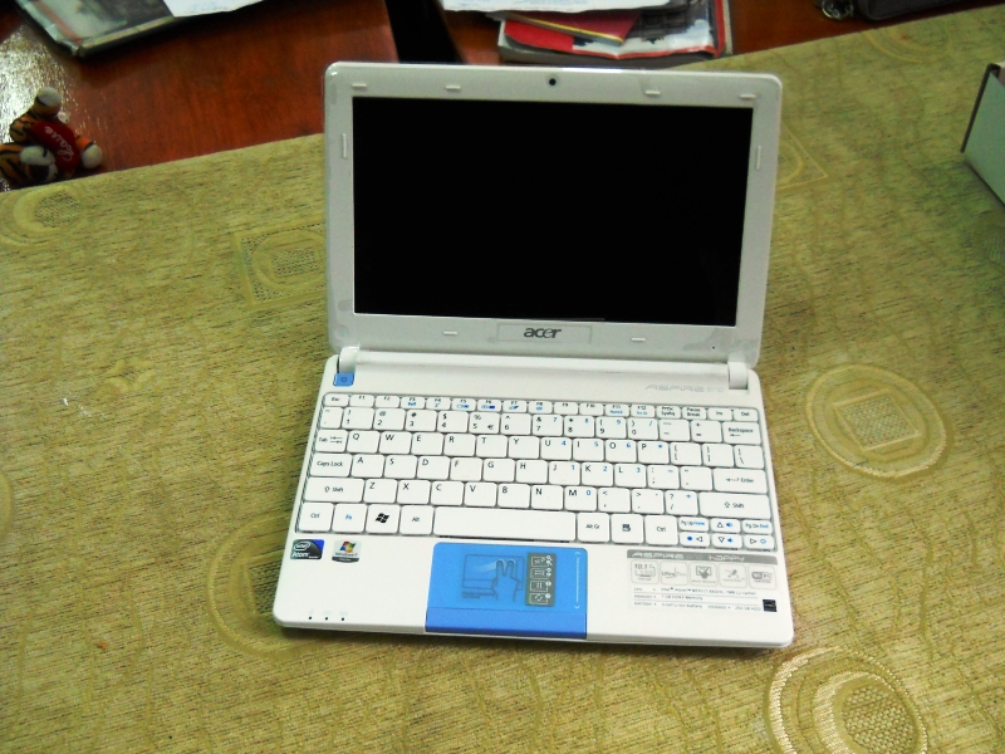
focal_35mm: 41
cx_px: 502
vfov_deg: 35.1
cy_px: 377
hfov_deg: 45.8
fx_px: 1190
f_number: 3.1
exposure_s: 1/80
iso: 400
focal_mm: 6.72
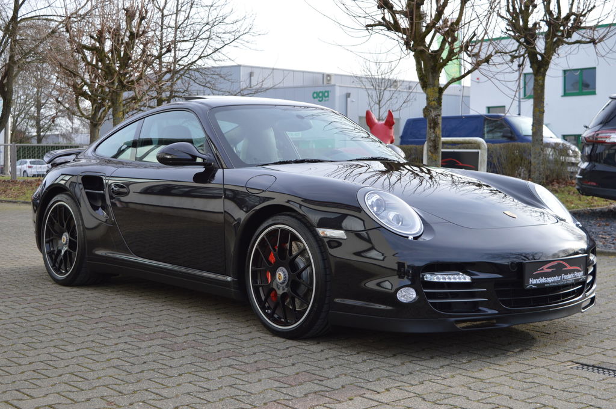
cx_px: 308
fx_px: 897
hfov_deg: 37.9
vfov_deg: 25.7
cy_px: 204
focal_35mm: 52
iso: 100
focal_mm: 35
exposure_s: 1/125
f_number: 5.6
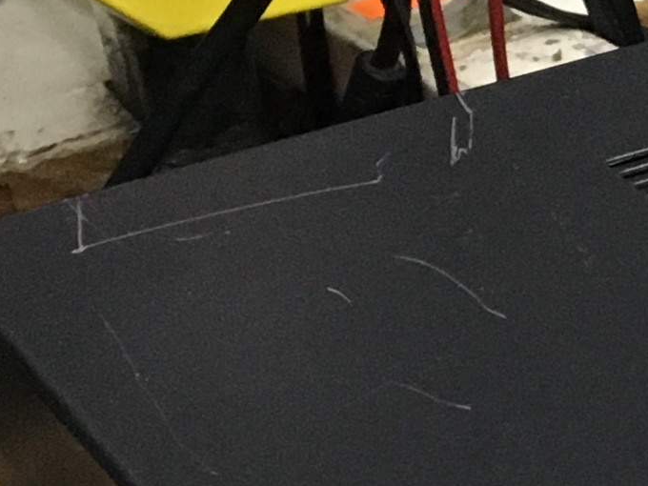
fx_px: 3220
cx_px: 1658
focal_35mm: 172
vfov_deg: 8.5
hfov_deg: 9.8
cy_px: 671
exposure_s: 1/33
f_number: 2.2
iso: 160
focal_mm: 4.15
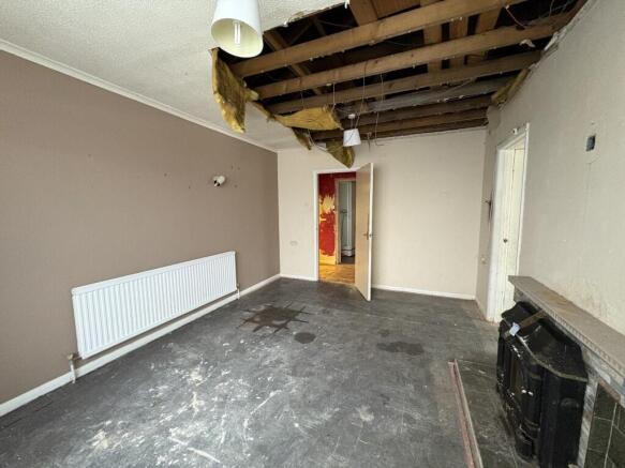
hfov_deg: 102.1
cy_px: 234
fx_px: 253
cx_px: 312
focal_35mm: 14
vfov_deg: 85.7
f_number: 2.2
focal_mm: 2.22
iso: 640
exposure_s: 1/60
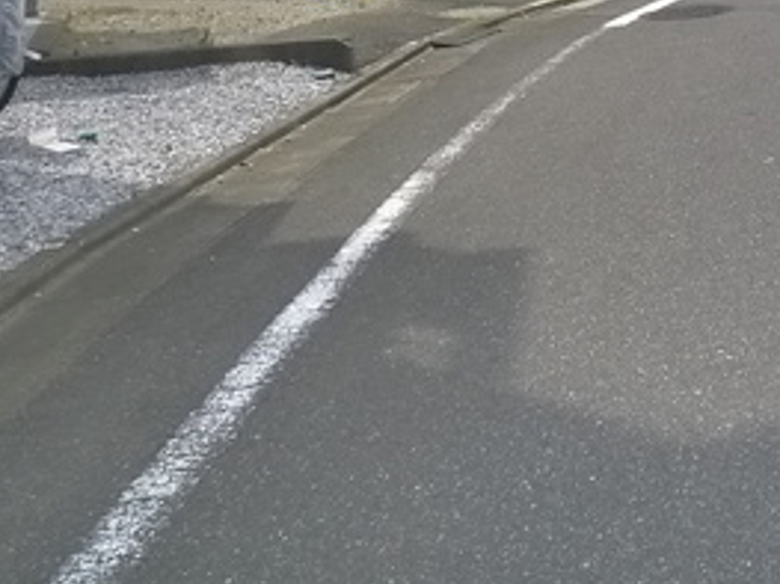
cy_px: -64
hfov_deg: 27.1
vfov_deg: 21.7
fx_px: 1441
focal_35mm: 64
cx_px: 908
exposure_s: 1/500
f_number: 4
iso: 400
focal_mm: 5.1
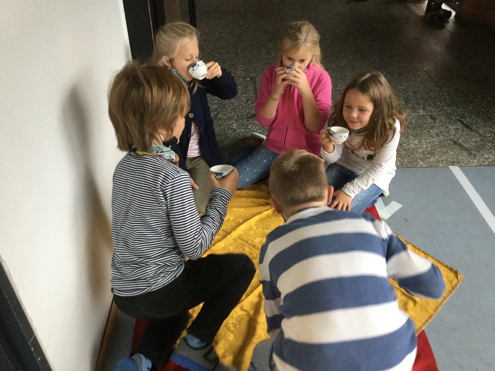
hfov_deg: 58.4
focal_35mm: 31
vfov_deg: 45.4
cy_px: 186
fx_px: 443
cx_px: 248
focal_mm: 3.3
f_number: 2.4
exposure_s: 1/33
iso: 100
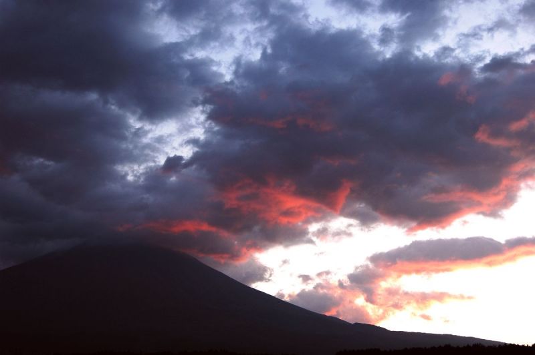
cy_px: 178
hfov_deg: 43.6
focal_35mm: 45
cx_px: 268
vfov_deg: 29.8
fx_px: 668
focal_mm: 30
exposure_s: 1/15
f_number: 13
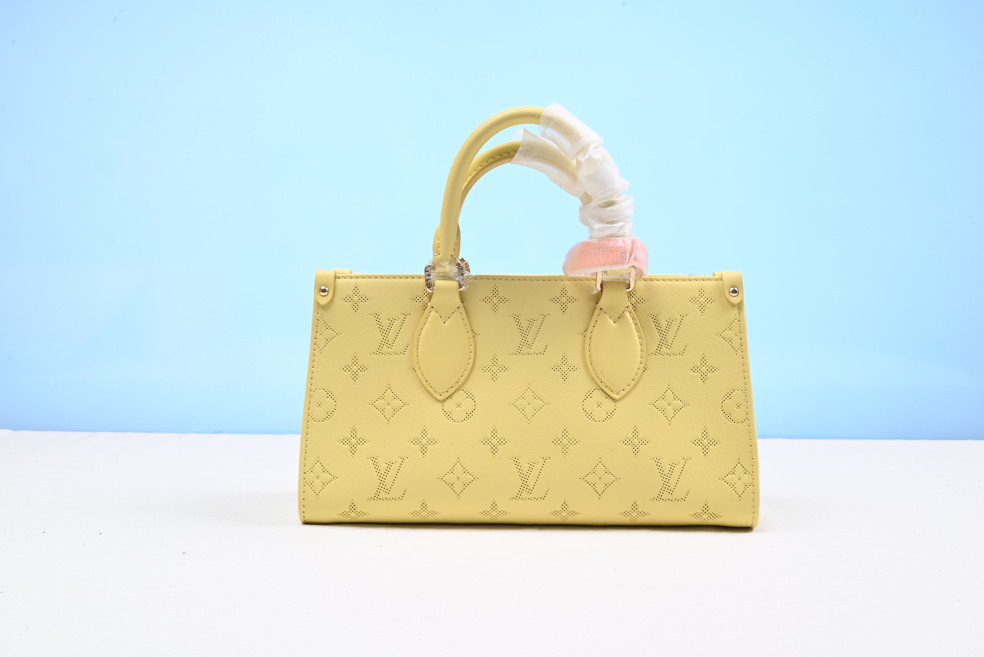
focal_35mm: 40
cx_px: 492
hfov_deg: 48.4
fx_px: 1094
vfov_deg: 33.4
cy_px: 328
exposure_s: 1/2
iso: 100
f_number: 16
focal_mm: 40
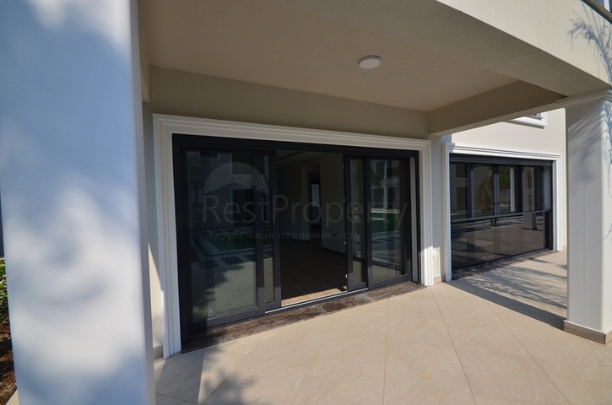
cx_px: 306
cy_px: 202
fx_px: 254
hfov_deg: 100.5
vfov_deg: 77.1
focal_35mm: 15
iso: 200
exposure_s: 1/400
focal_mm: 10
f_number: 11
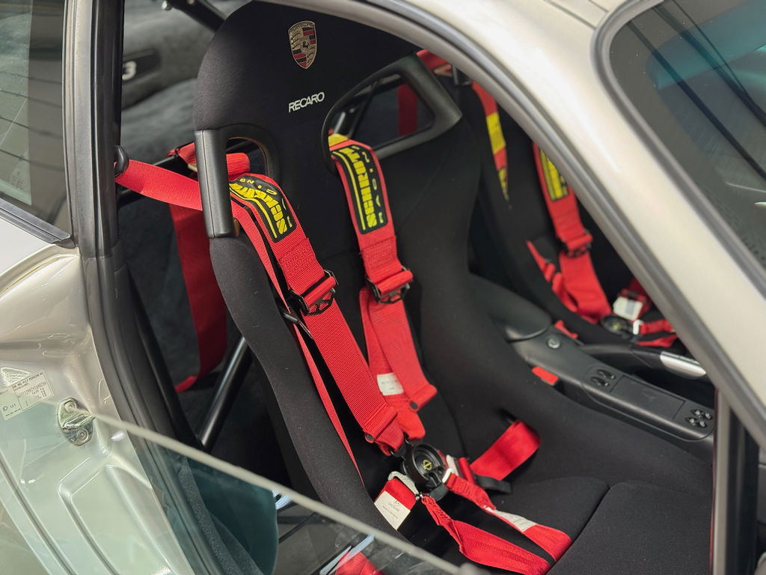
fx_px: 1062
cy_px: 288
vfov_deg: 30.3
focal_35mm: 48
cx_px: 383
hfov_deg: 39.7
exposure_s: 1/25
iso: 400
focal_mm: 6.76
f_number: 1.78
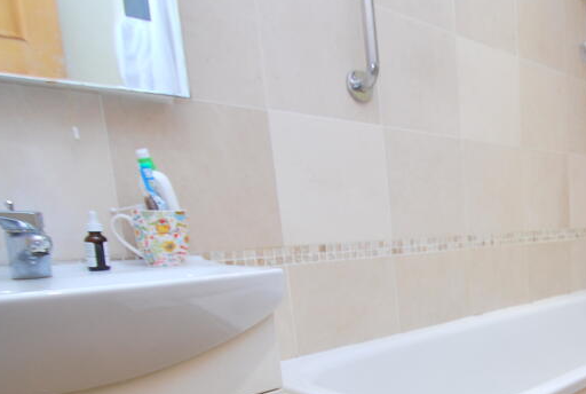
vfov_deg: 42.5
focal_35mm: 30
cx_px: 520
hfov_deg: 54.4
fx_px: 489
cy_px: 296
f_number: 3.5
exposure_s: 1/30
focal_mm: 10
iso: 220
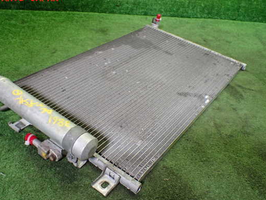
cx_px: 120
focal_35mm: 35
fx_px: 269
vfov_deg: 40.7
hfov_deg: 52.5
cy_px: 108
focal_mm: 5.4
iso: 500
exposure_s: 1/125
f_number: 2.3
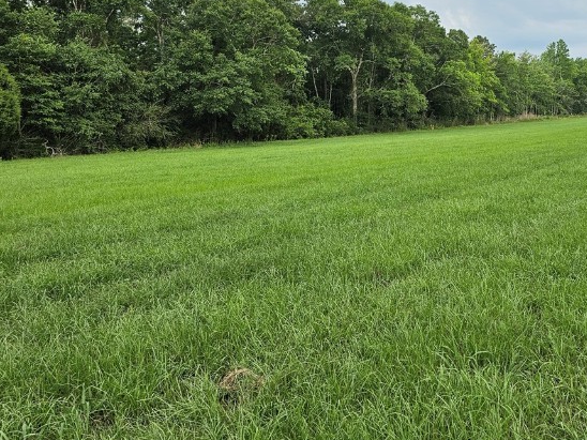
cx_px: 428
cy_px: 112
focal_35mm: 43
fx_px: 729
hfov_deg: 42.7
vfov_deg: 33.0
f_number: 1.7
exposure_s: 1/180
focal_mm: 6.3
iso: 16
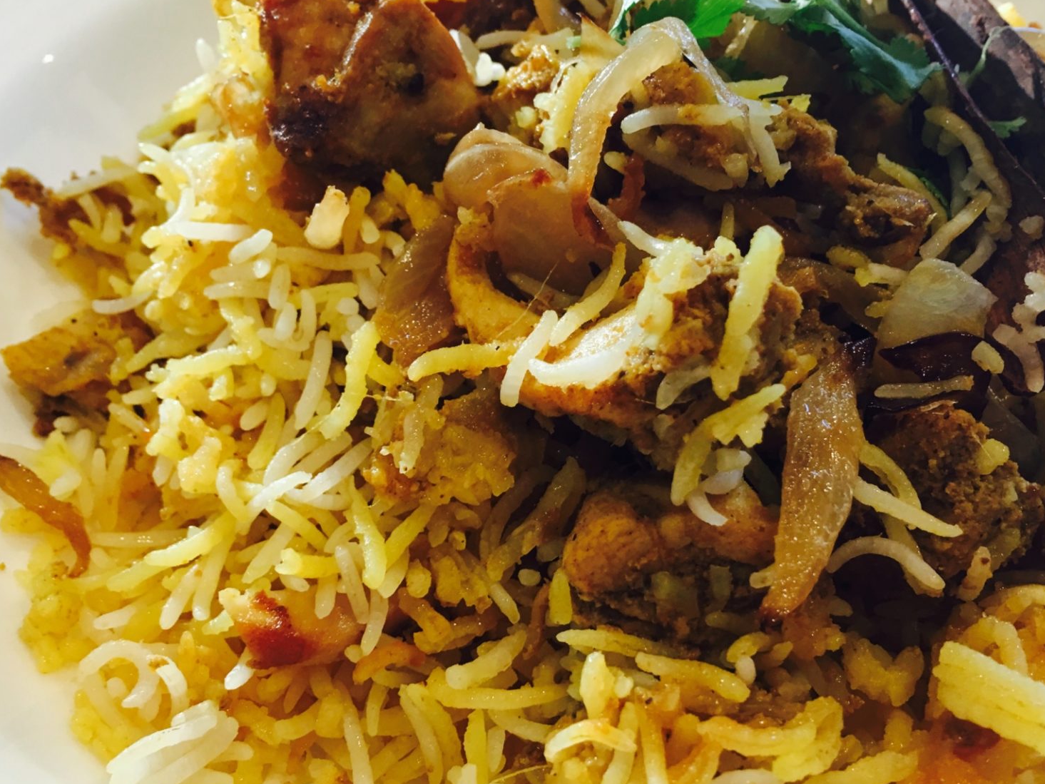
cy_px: 370
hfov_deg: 48.9
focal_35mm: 38
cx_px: 558
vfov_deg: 37.7
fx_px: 1147
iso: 40
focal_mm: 4.15
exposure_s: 1/17
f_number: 2.2
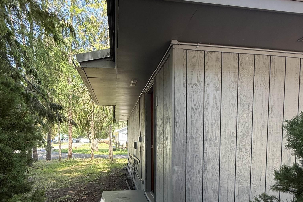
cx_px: 141
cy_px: 154
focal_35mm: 22
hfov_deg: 78.5
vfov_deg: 54.3
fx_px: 185
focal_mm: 2.22
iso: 100
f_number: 2.2
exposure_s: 1/99
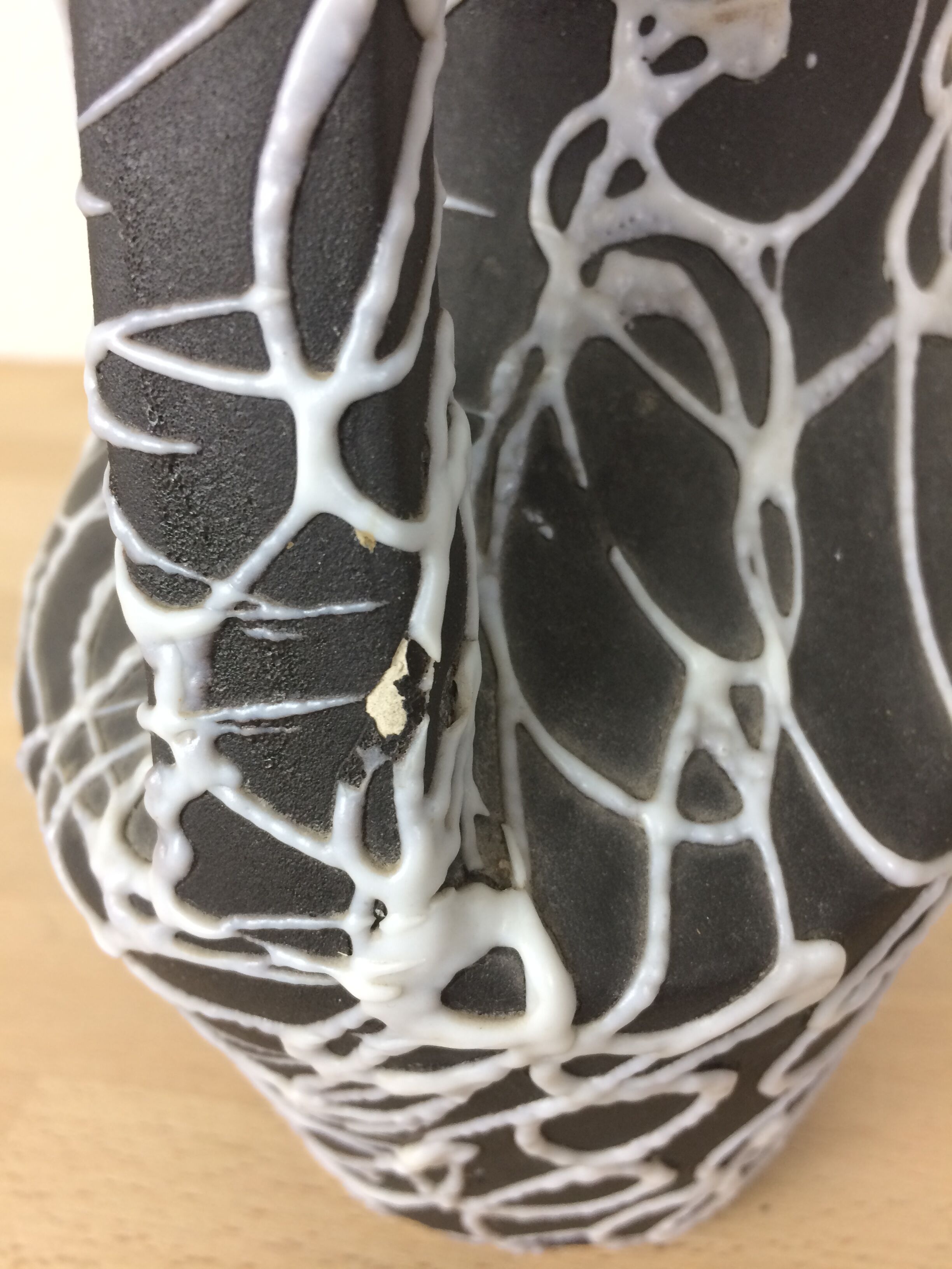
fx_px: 1063
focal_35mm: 29
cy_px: 634
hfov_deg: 48.2
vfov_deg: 61.7
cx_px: 476
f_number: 2.2
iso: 50
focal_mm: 4.15
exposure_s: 1/33
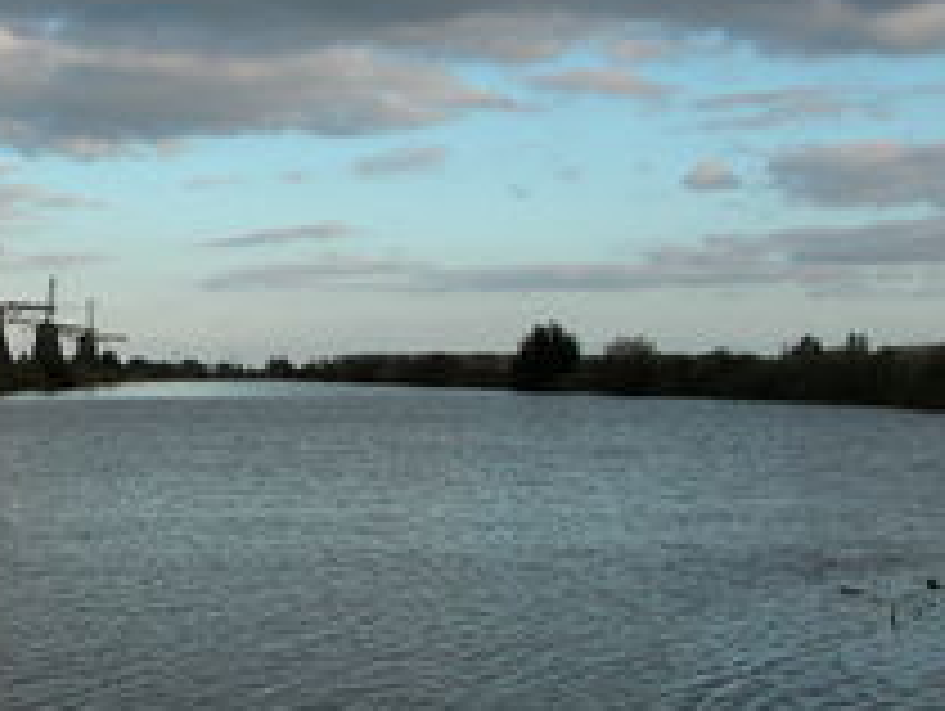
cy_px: 320
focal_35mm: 78
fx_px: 2132
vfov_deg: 18.9
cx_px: 122
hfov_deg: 24.4
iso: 100
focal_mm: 10.7
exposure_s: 1/227
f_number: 5.8
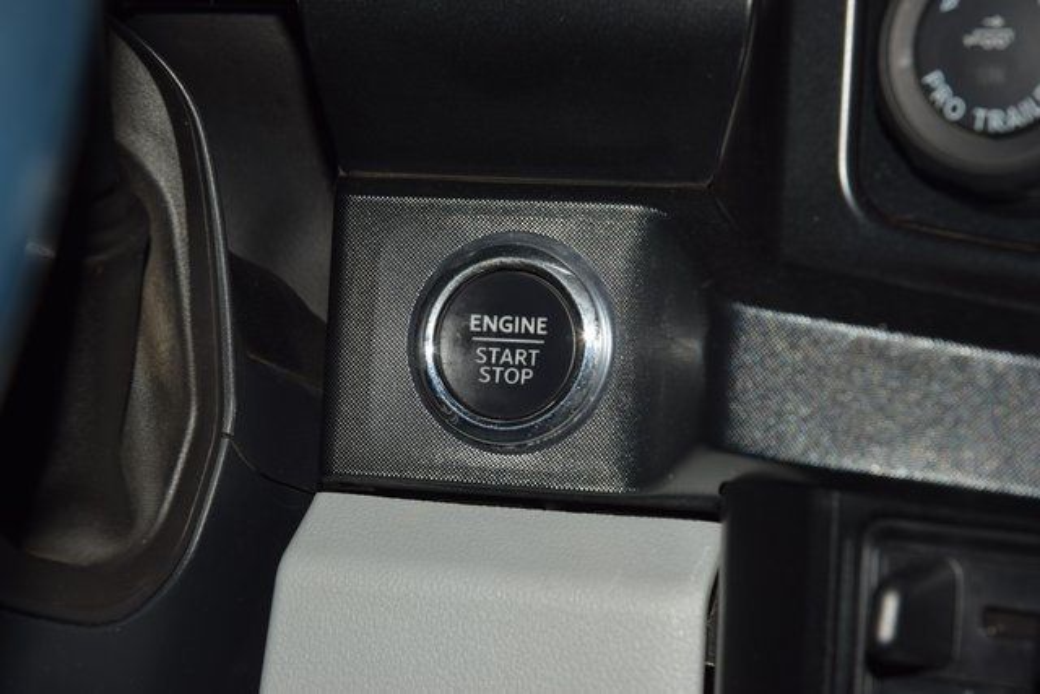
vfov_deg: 13.0
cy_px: 347
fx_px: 3034
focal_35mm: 105
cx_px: 520
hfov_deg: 19.5
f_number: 8
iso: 100
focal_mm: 70
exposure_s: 1/125
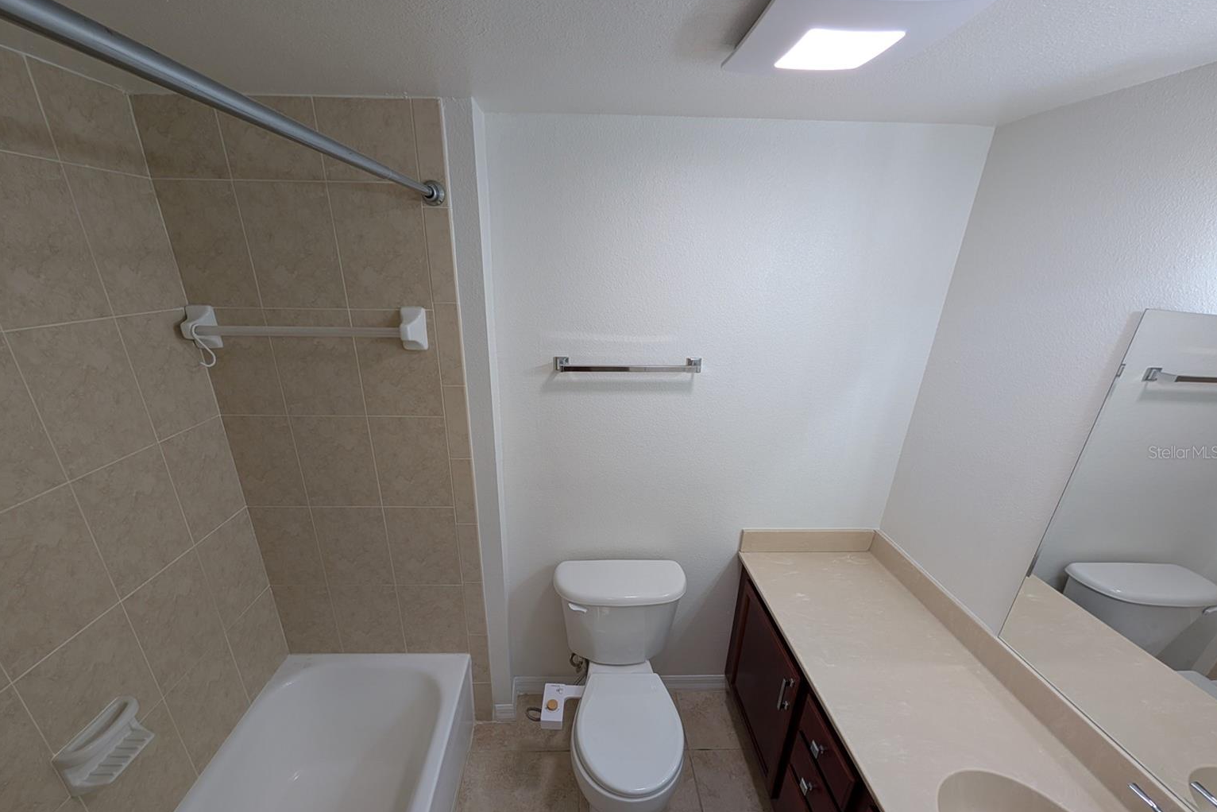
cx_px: 590
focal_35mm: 13
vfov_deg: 85.1
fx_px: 440
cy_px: 452
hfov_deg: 108.3
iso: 75
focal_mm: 2.02
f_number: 1.7
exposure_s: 1/120
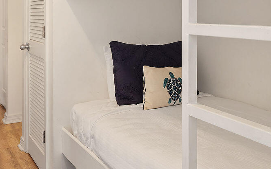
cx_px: 179
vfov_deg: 28.0
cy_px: 14
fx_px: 325
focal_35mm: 44
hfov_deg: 44.7
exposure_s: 1/4
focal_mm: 14
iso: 320
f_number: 8
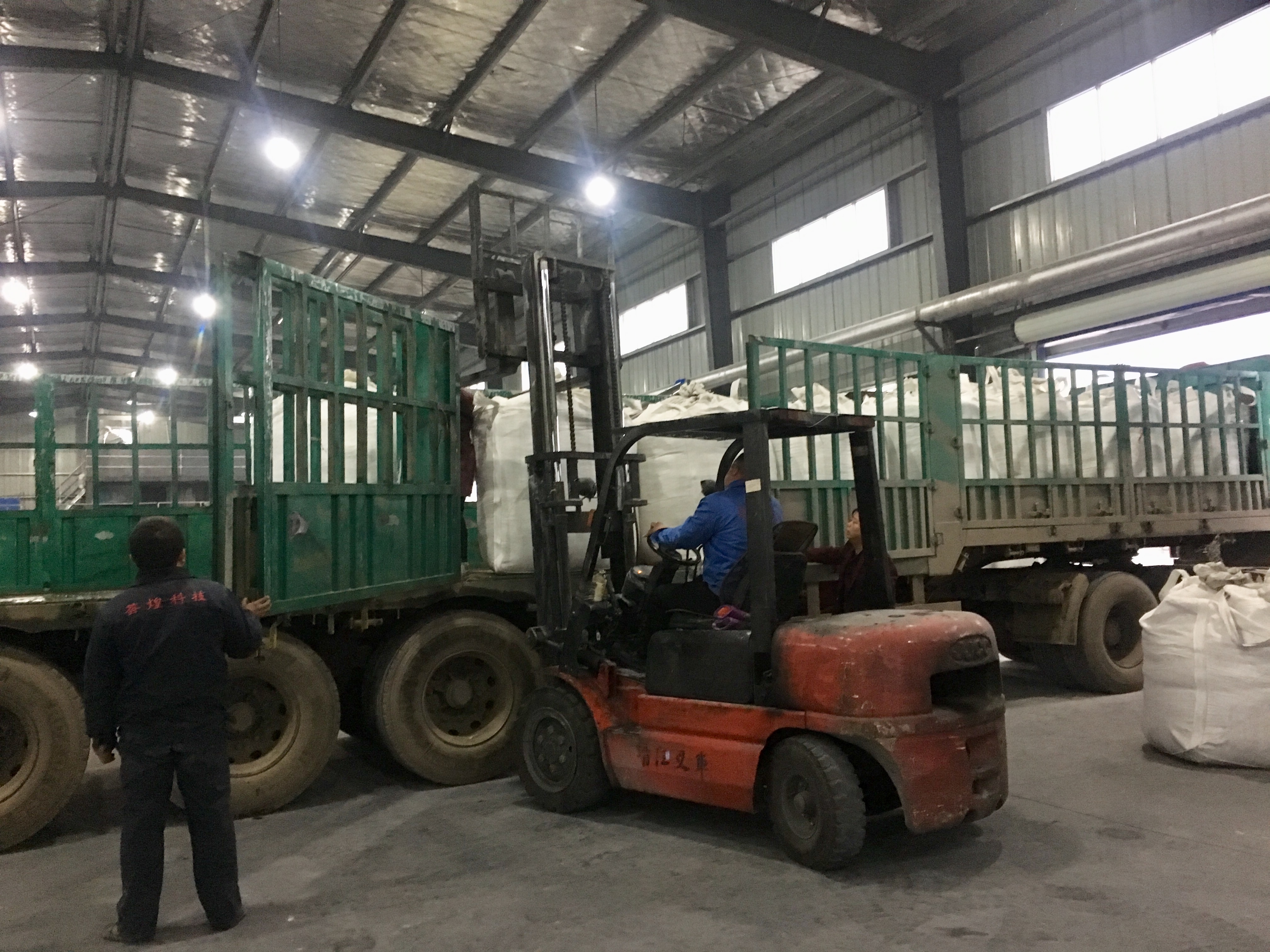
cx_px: 635
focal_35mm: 29
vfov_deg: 48.2
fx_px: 1064
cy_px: 476
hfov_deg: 61.7
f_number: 2.2
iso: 320
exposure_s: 1/17
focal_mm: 4.15
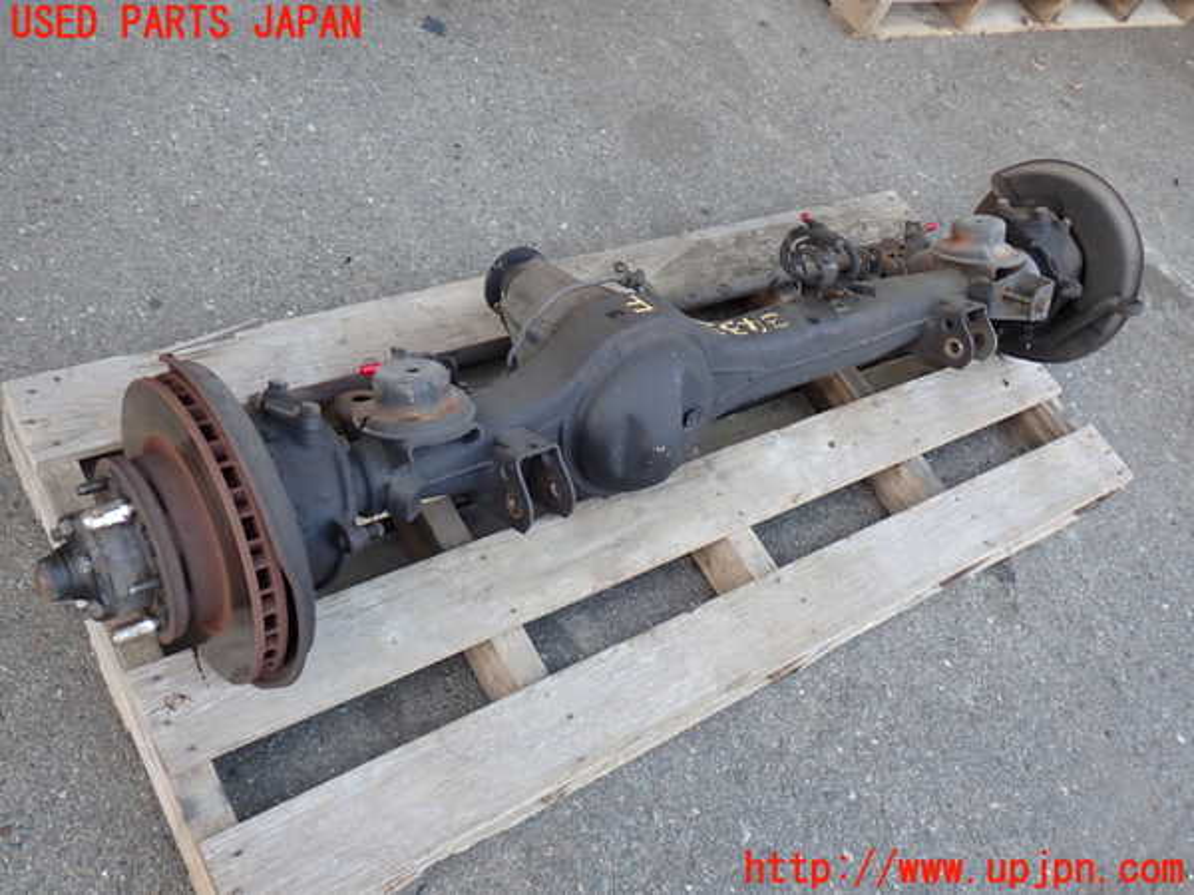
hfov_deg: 56.8
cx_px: 597
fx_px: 1104
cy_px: 448
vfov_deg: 44.2
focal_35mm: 32
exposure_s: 1/60
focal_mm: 5.79
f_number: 2.4
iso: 100
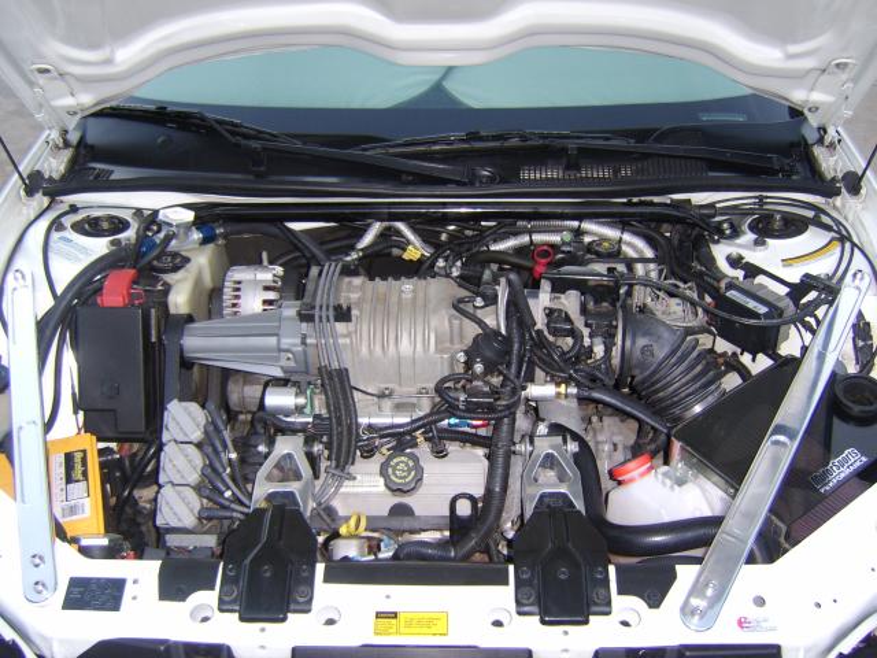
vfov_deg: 45.4
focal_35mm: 31
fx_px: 785
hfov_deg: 58.4
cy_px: 329
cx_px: 438
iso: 141
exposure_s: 1/30
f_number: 2.7
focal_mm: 8.13
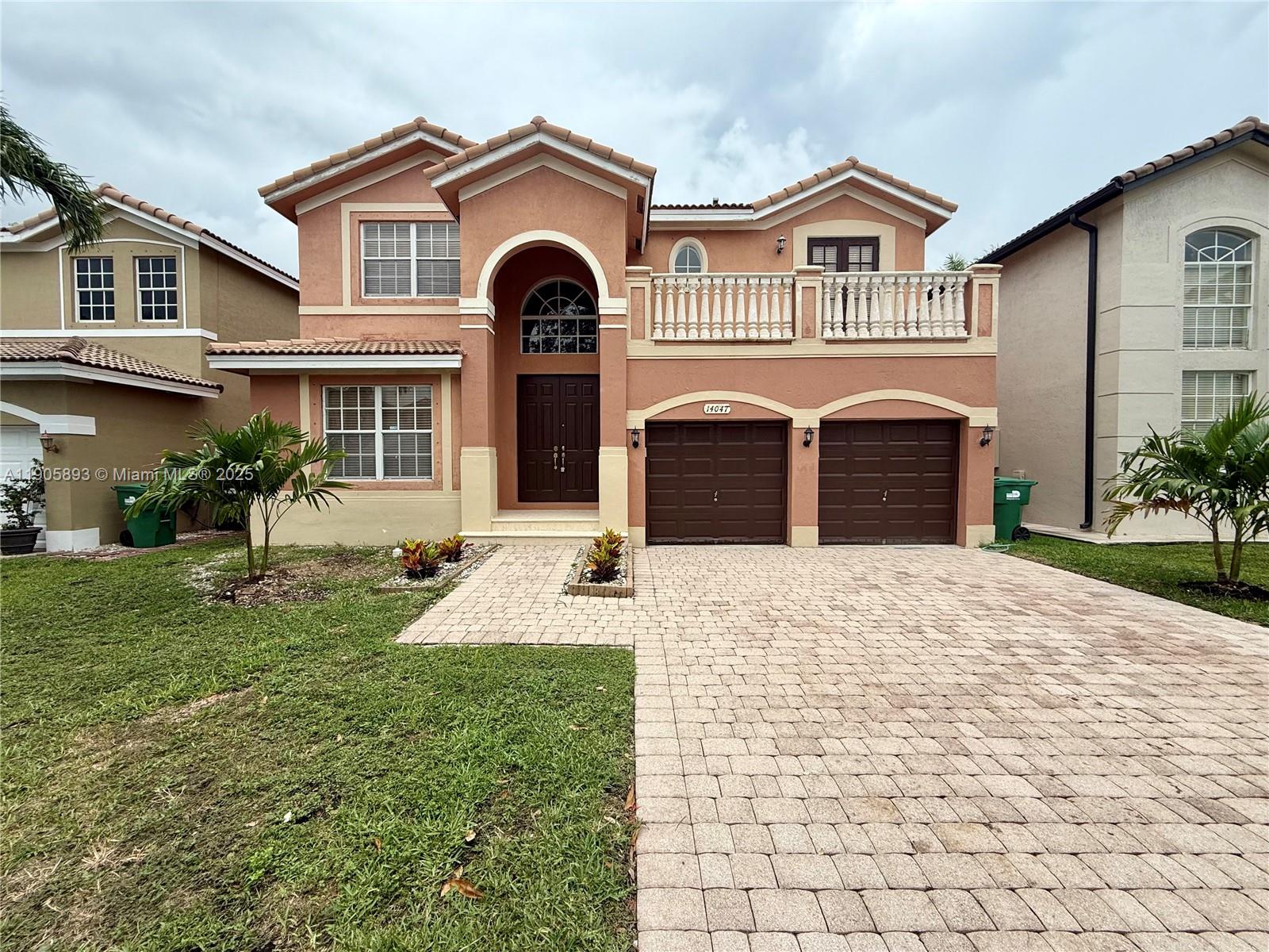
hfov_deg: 102.1
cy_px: 476
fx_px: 513
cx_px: 634
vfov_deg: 85.7
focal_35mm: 14
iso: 50
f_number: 2.2
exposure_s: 1/694
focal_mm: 2.22
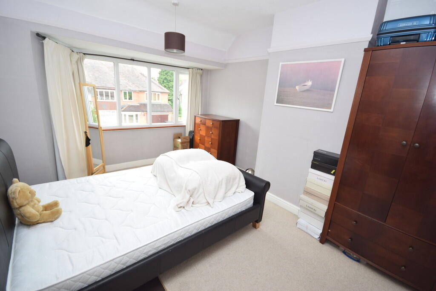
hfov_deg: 100.4
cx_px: 218
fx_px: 182
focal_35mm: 15
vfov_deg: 77.3
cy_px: 146
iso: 400
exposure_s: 1/60
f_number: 4
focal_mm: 10
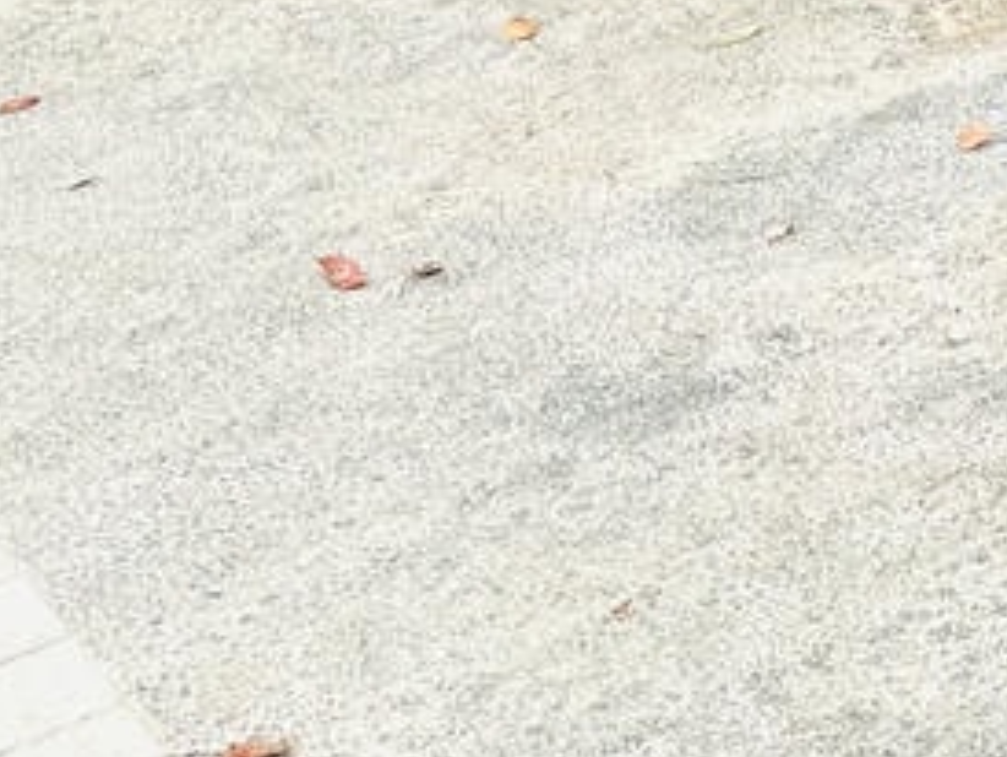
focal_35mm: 105
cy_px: -860
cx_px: 2043
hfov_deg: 15.0
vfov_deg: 12.2
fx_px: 3057
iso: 80
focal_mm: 6.86
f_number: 1.78
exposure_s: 1/853
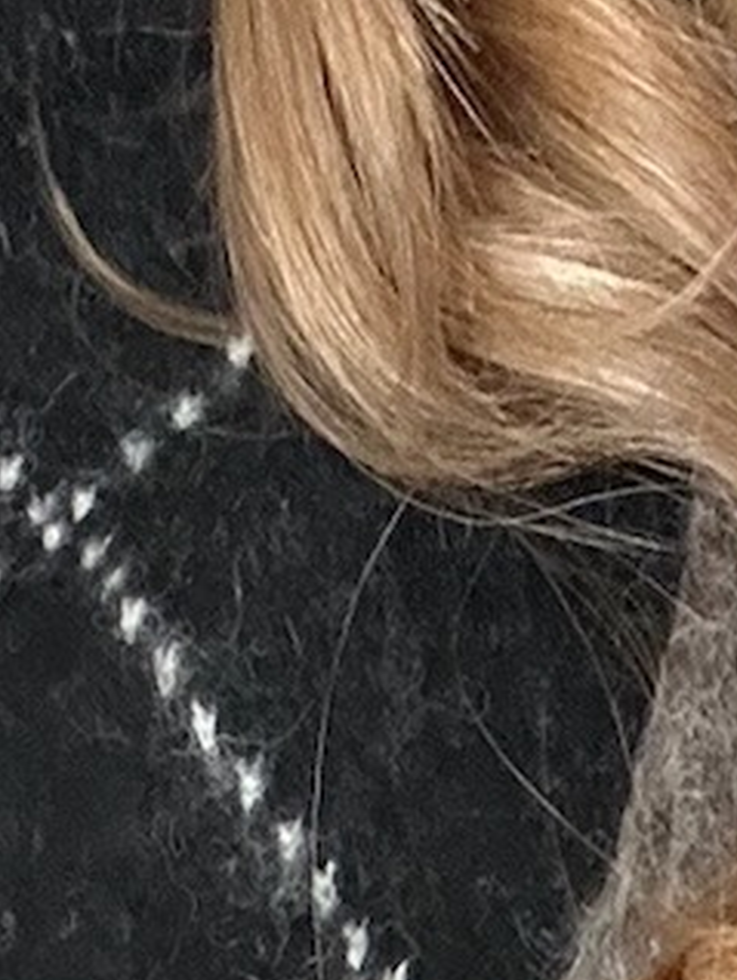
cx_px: 142
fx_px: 4196
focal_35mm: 148
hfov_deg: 10.0
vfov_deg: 10.3
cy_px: 2801
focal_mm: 2.69
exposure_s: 1/50
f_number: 1.9
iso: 160
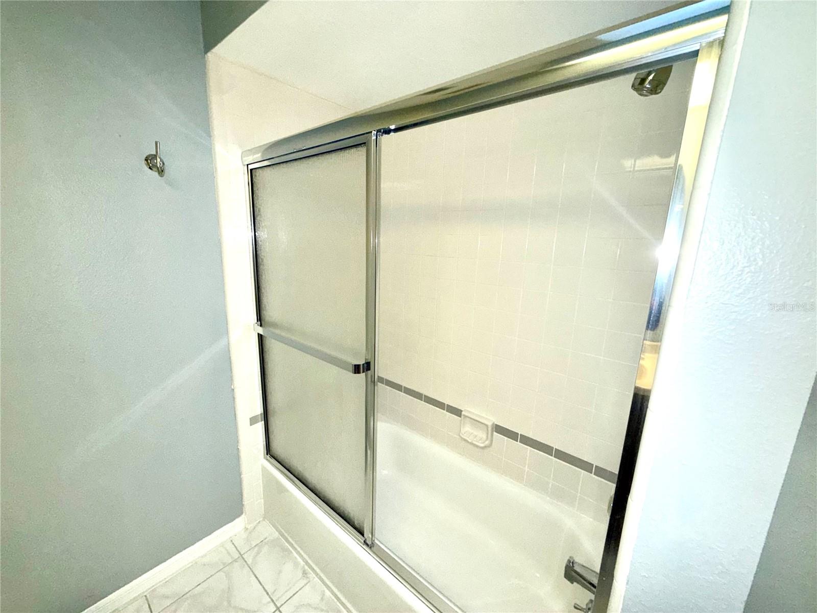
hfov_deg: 102.1
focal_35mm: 14
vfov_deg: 85.7
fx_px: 330
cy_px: 306
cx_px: 408
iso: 125
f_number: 2.2
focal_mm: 2.22
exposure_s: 1/60
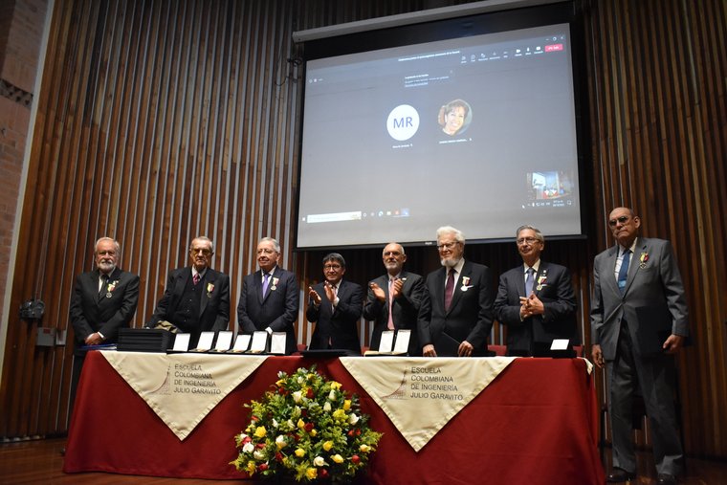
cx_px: 364
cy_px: 242
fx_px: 606
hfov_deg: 61.9
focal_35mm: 30
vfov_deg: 43.6
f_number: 4
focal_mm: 20
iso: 2500
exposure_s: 1/60
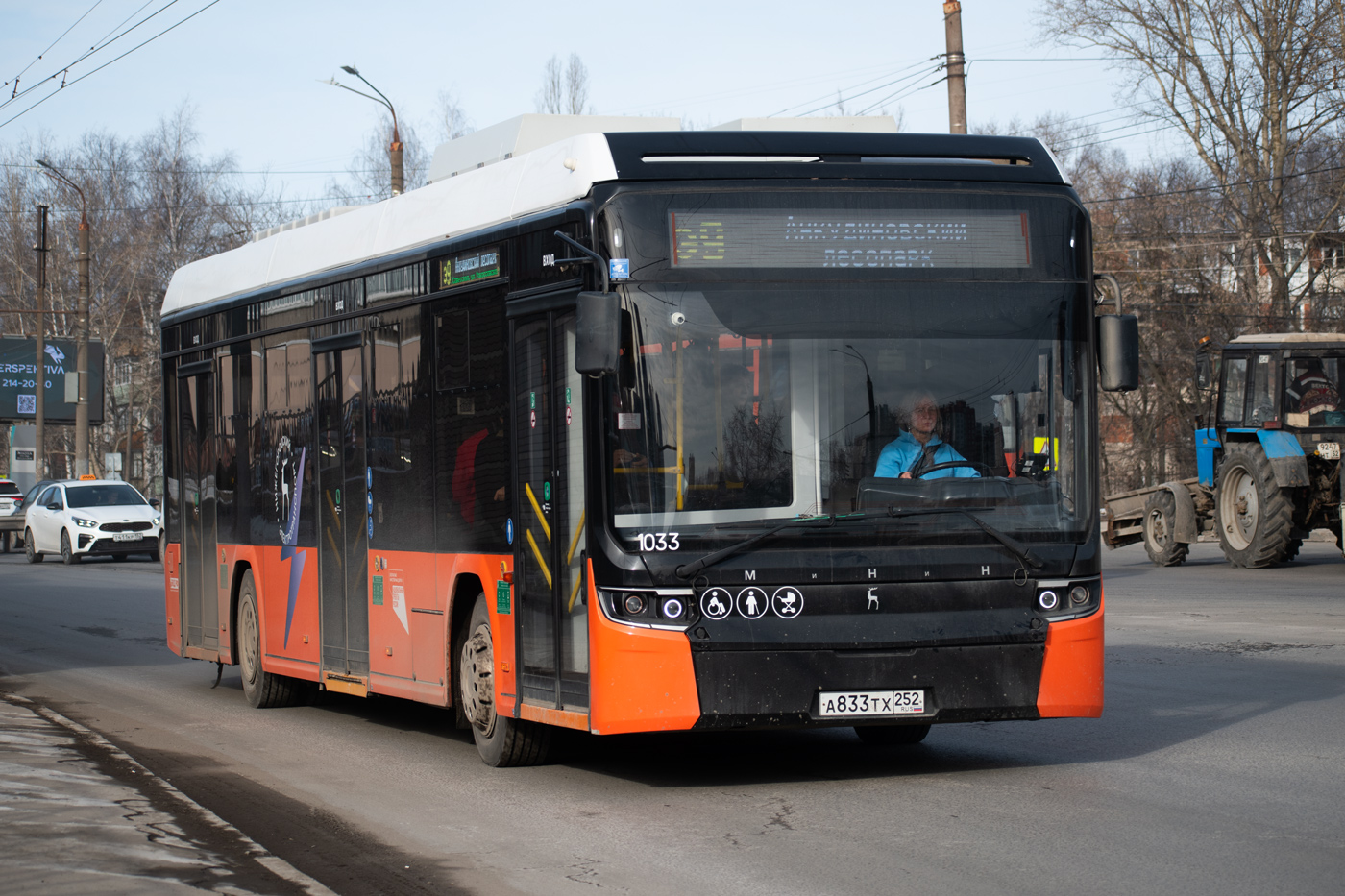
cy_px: 448
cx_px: 672
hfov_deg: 19.5
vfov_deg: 13.0
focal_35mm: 105
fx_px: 3922
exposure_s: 1/640
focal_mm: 70
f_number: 4.5
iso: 100
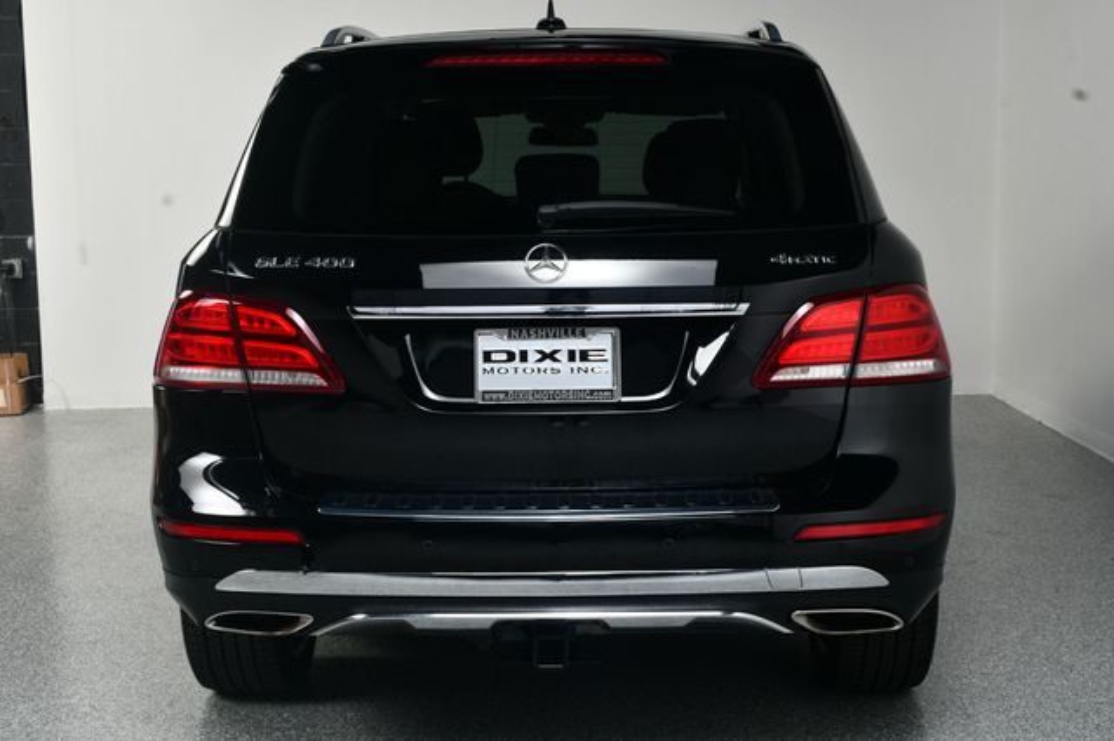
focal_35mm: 51
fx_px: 1577
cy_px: 370
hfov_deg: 38.9
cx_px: 557
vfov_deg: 26.5
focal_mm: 34
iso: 100
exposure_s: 1/160
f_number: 10
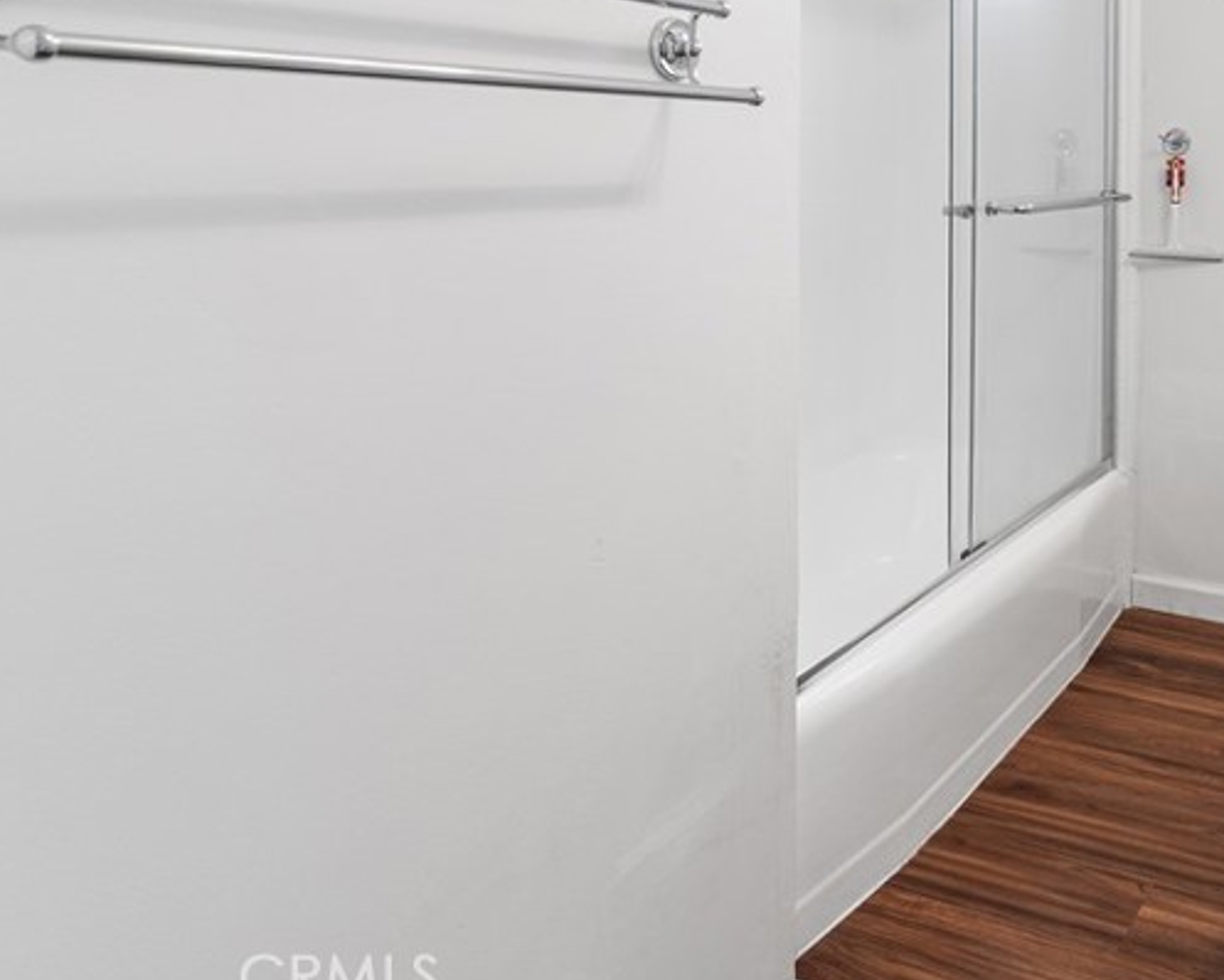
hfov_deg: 54.1
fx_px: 1051
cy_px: 172
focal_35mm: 29
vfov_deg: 46.9
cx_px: 1059
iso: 200
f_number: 8
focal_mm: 10
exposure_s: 1/4
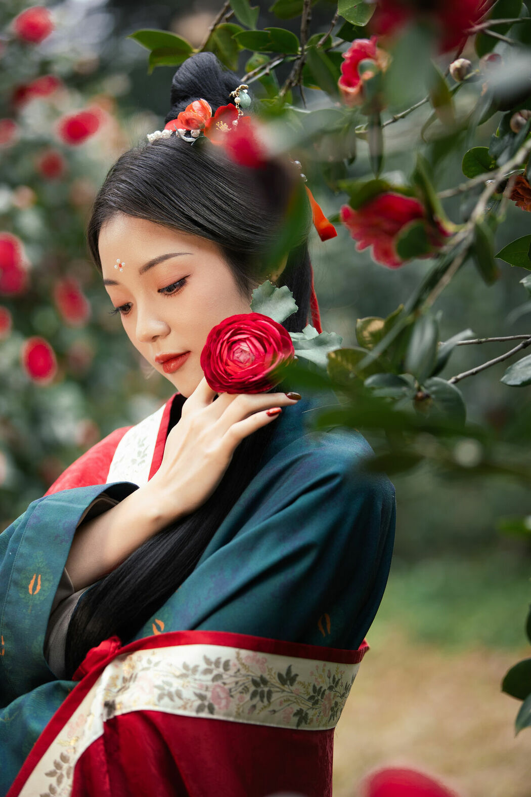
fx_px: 2323
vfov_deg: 19.5
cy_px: 398
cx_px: 266
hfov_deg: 13.0
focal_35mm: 105
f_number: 2.8
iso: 200
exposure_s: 1/250
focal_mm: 105
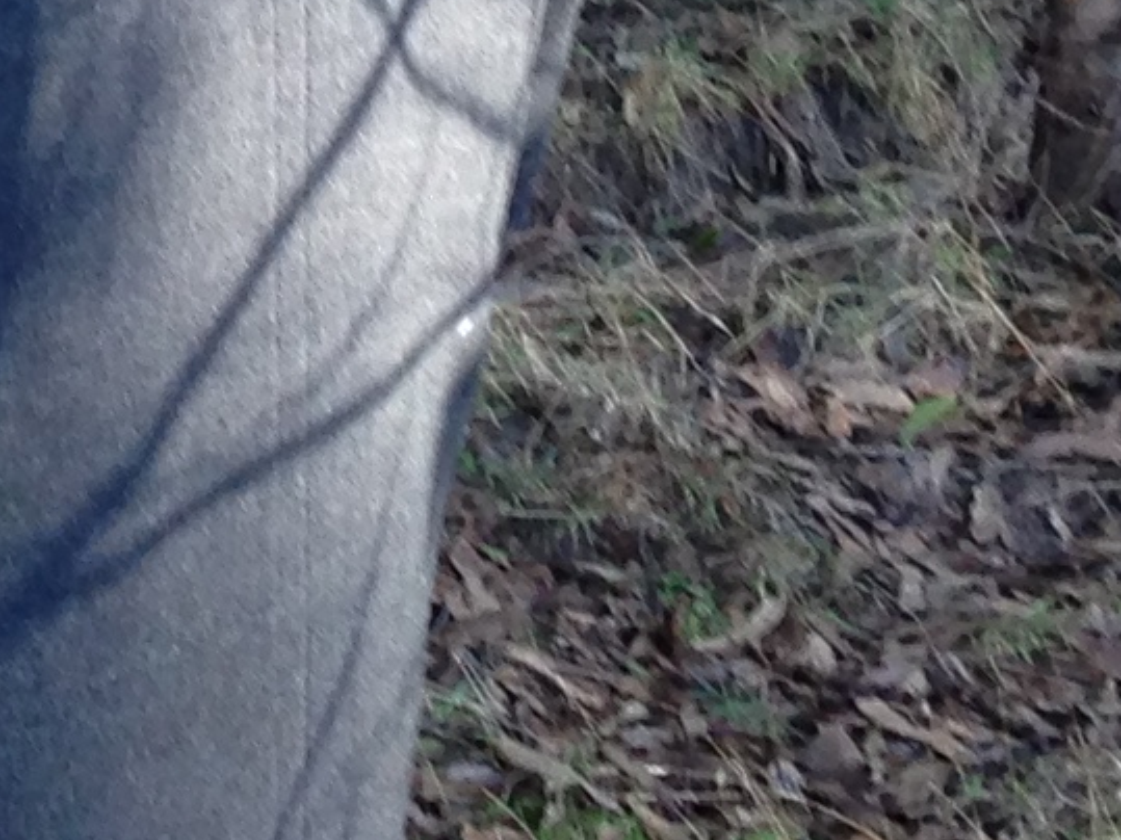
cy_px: -778
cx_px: -707
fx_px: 6475
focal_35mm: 200
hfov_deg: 9.5
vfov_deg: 7.2
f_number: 2.4
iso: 64
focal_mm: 4.12
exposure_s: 1/60
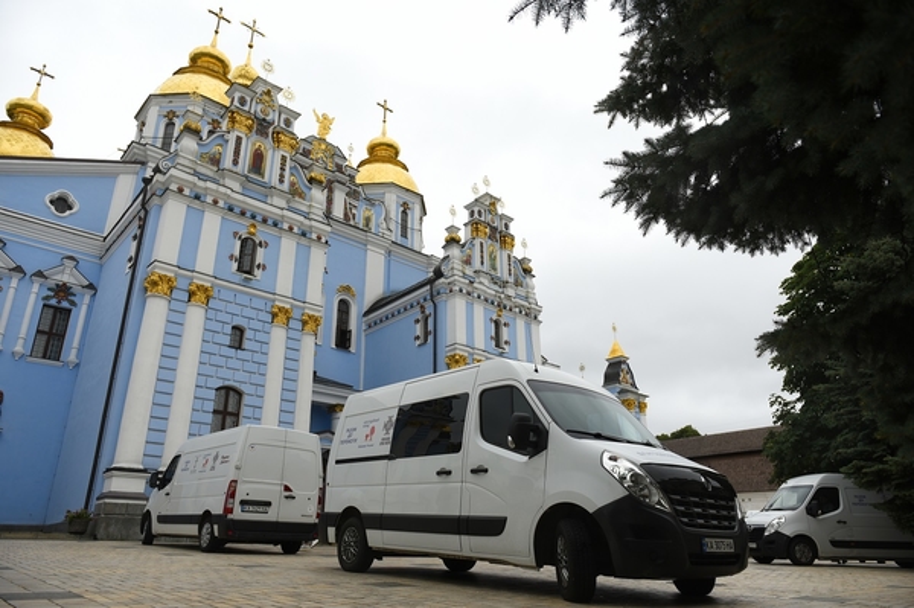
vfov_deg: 53.1
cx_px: 457
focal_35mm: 24
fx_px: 609
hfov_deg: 73.8
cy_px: 304
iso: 140
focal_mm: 24
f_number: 4
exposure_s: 1/400
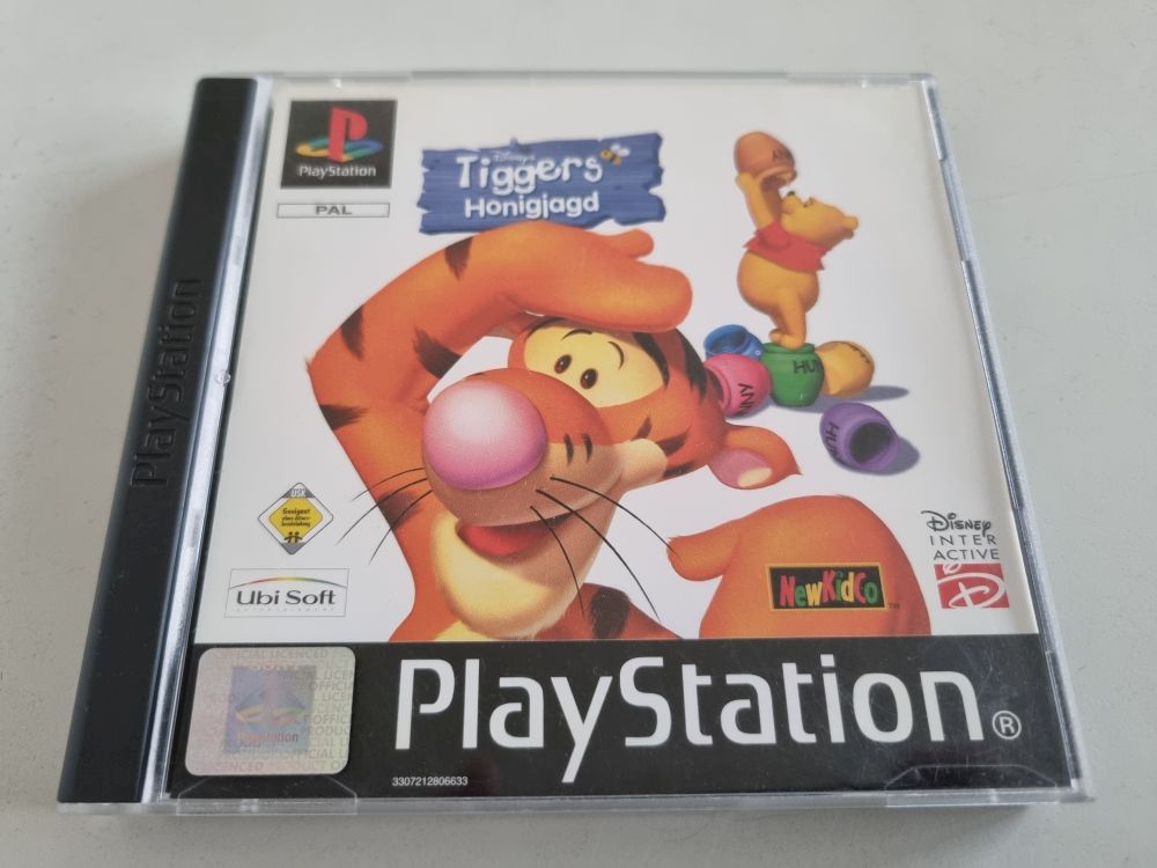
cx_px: 578
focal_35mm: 26
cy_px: 434
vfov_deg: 53.1
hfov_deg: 67.3
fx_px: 869
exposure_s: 1/100
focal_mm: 5.4
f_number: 1.8
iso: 320
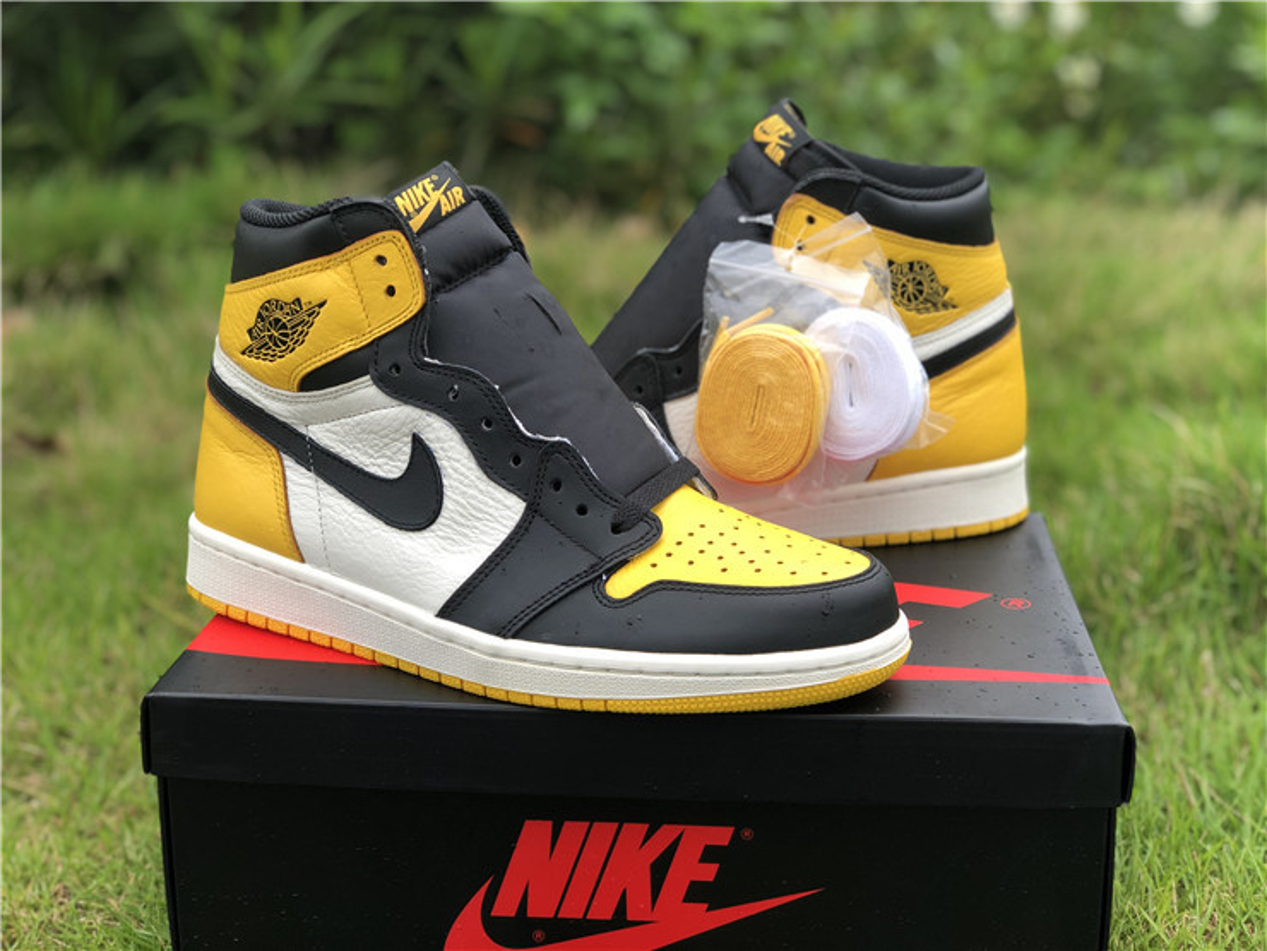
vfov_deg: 28.0
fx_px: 1903
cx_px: 634
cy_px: 476
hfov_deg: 36.8
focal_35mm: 52
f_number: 2.4
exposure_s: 1/60
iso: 25
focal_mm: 6
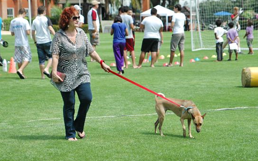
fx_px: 999
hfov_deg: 14.7
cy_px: 77
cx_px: 130
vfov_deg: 9.2
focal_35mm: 142
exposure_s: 1/1000
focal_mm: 92
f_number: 5.3
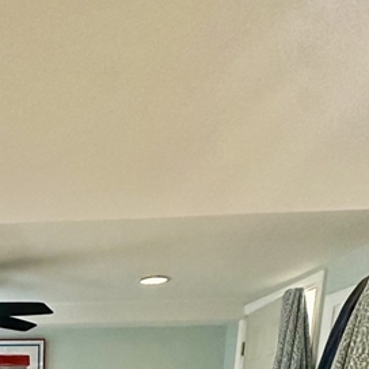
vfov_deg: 33.8
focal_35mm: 35
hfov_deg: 41.9
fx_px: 422
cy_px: 482
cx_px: 14
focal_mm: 2.22
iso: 1000
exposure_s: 1/60
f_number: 2.2
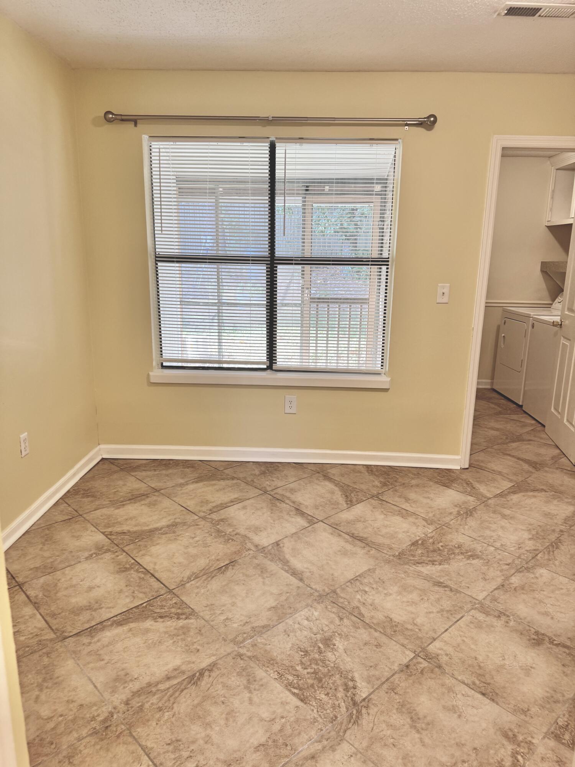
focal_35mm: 24
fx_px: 532
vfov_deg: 71.6
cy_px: 384
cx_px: 288
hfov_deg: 56.8
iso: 100
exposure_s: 1/60
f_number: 1.78
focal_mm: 6.76
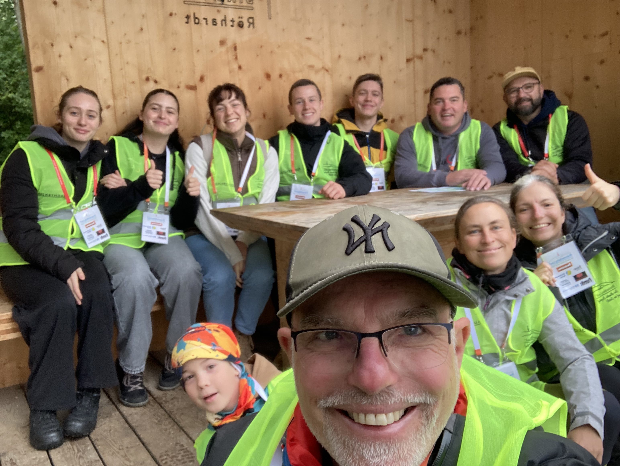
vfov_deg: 44.2
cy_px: 233
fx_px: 574
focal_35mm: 32
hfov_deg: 56.8
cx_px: 310
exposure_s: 1/76
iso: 80
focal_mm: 2.87
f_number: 2.2
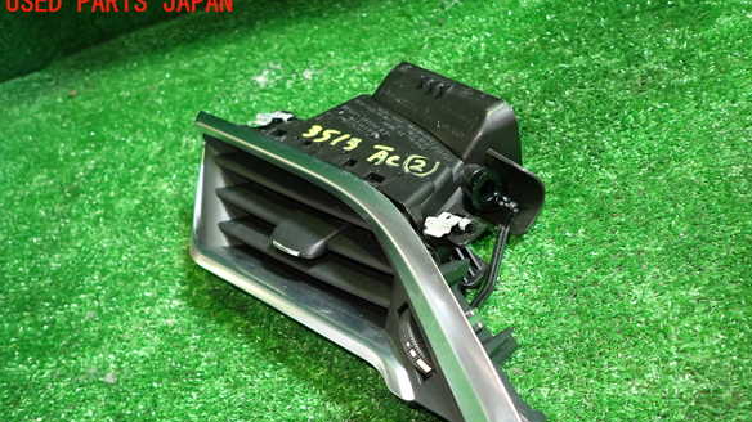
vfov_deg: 41.0
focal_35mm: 28
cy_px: 277
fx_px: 558
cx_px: 385
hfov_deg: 67.9
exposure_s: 1/30
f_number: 2
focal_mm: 4.5
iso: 320
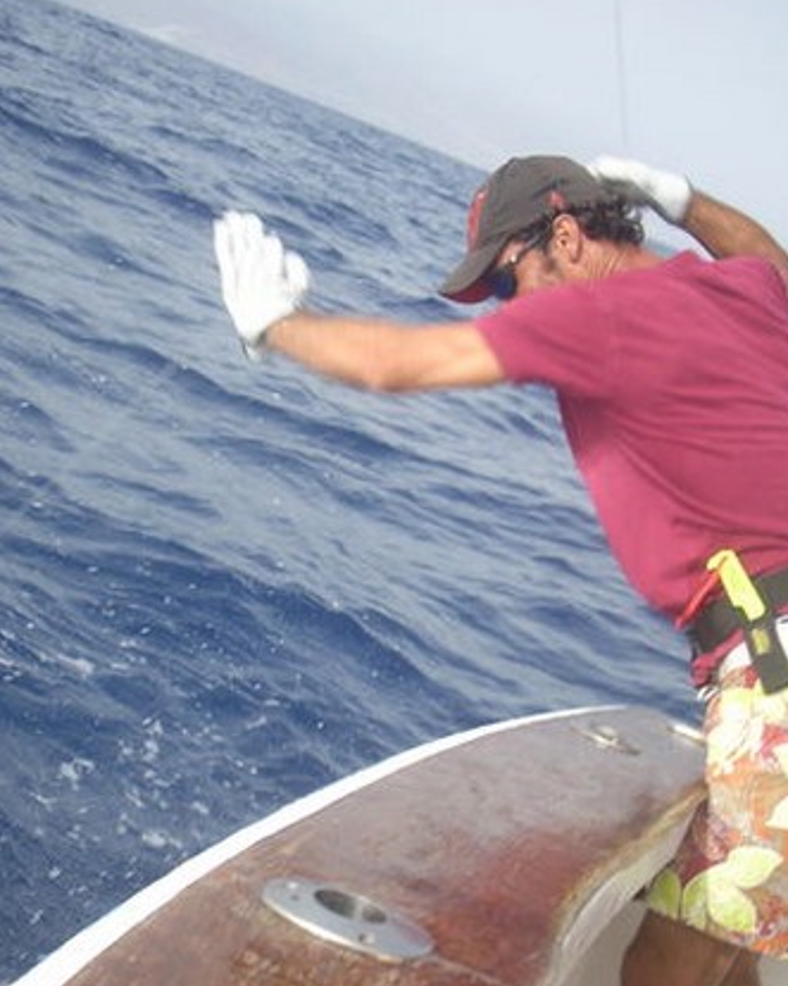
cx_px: 293
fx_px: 1604
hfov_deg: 27.5
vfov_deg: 34.1
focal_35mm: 55
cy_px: 536
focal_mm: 6.2
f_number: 5.6
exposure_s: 1/125
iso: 64
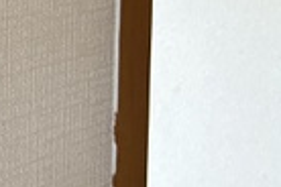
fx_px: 1069
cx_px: -417
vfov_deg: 9.7
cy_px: -92
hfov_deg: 11.8
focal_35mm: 137
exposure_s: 1/40
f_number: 1.5
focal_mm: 5.7
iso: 500
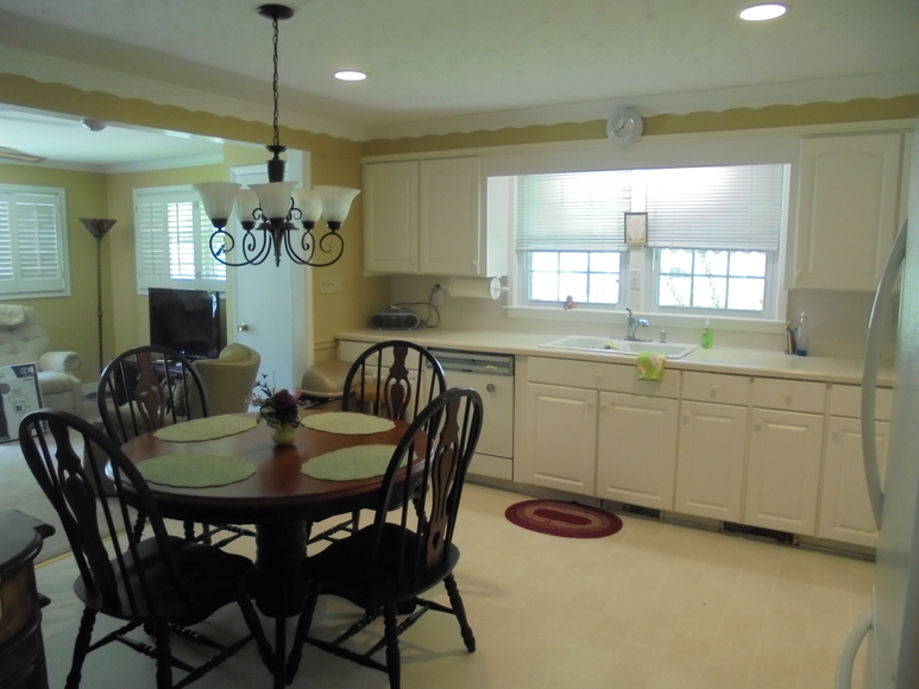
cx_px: 460
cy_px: 344
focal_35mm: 26
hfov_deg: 67.3
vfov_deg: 53.1
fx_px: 690
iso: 320
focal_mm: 4.6
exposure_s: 1/30
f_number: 3.5
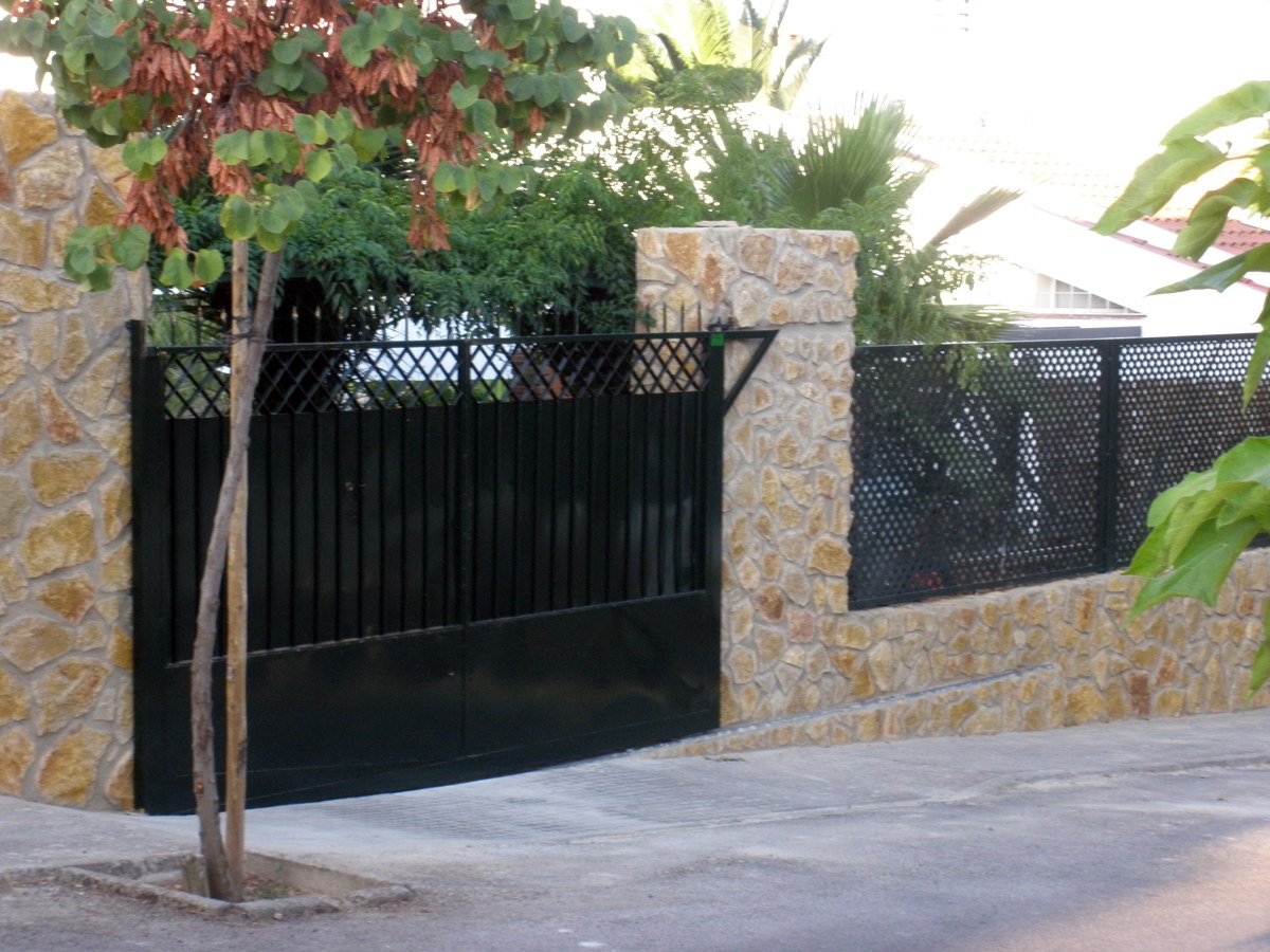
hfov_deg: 24.1
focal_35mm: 81
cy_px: 476
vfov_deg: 18.2
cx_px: 635
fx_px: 2972
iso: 160
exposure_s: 1/80
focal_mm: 14.1
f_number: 4.8
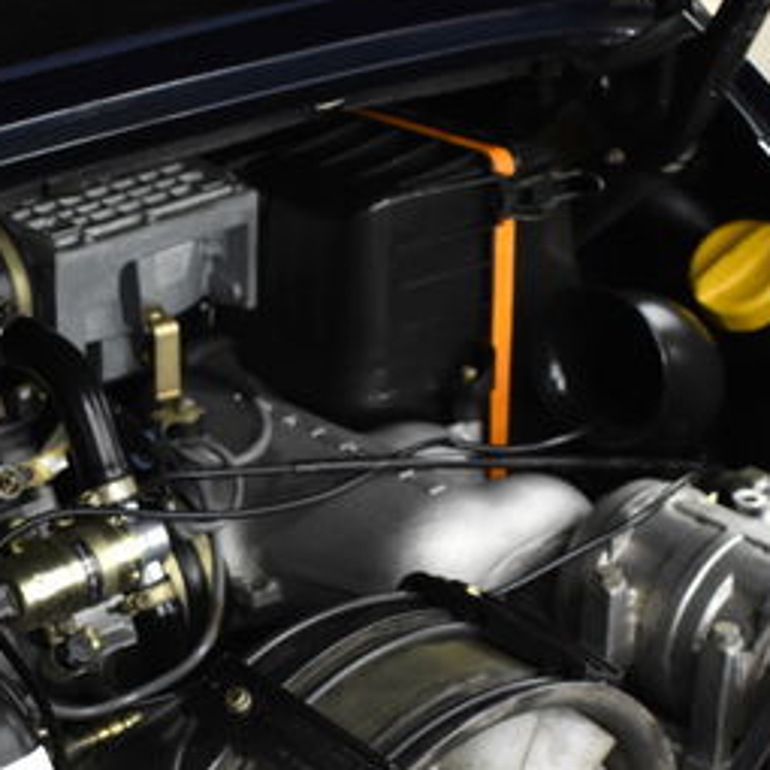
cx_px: 272
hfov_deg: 18.8
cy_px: 728
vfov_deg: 18.5
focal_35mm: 92
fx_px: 2315
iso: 1250
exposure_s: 1/40
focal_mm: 24
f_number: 3.8
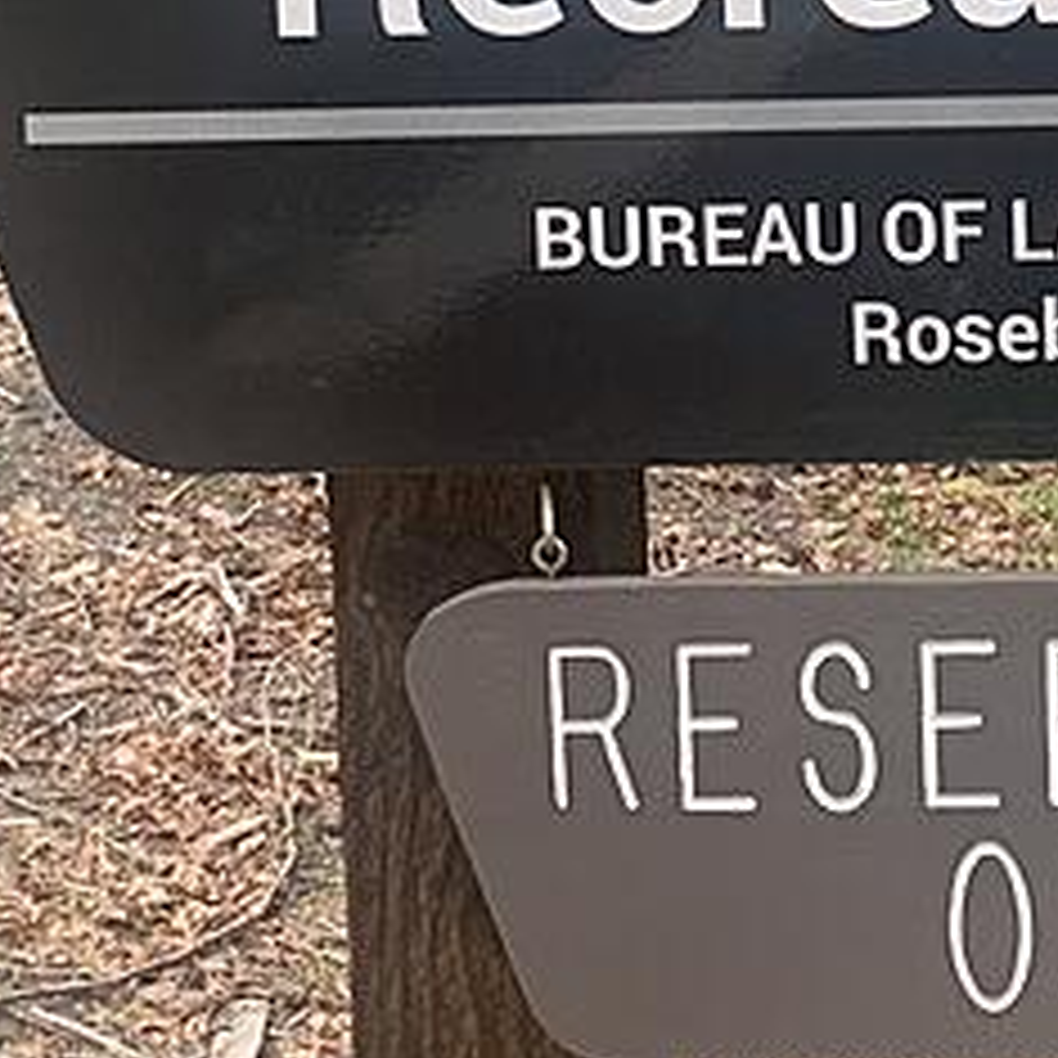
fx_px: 3458
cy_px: -41
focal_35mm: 100
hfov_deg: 16.9
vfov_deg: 17.0
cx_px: 1162
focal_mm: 4.25
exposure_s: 1/52
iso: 400
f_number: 1.8
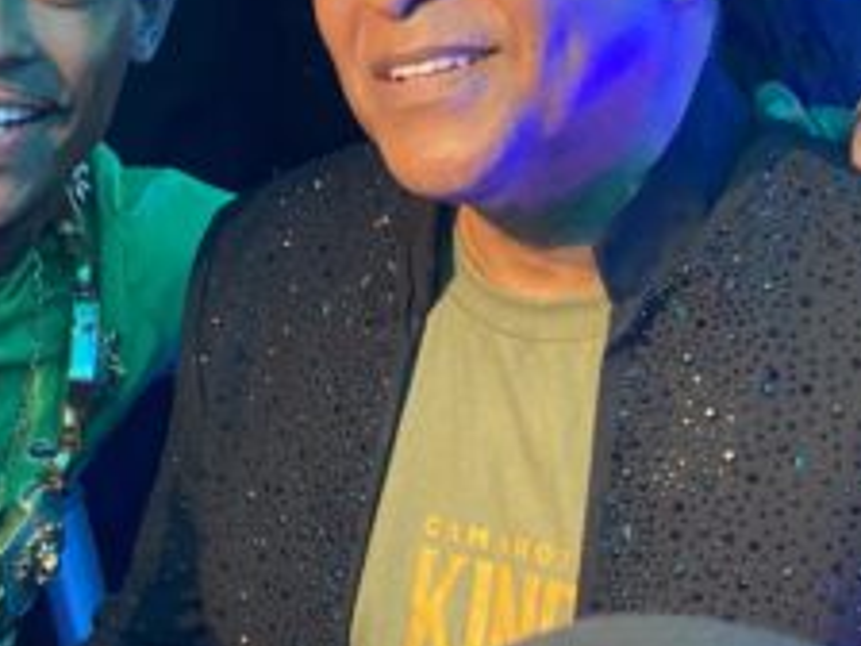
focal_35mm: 124
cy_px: 31
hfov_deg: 15.8
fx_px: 3084
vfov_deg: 11.8
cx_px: 160
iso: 500
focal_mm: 6
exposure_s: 1/60
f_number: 2
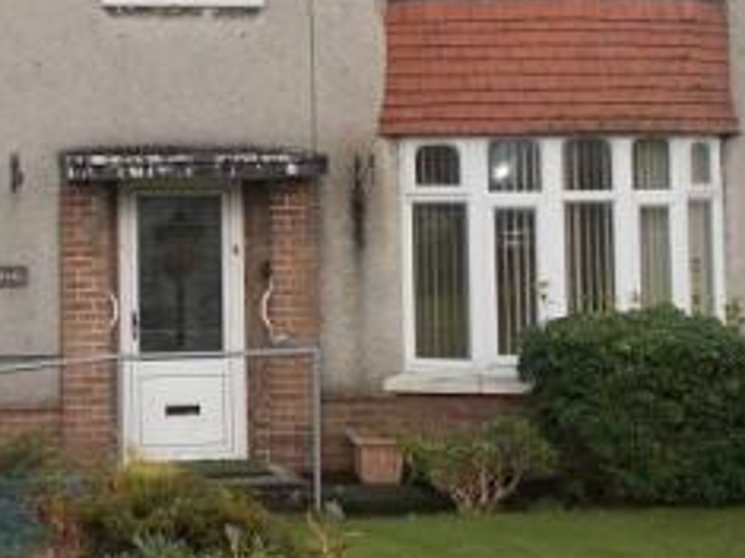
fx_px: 2345
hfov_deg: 17.9
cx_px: 154
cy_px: 49
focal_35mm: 109
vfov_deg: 13.4
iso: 80
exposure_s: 1/125
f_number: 4.2
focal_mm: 7.9
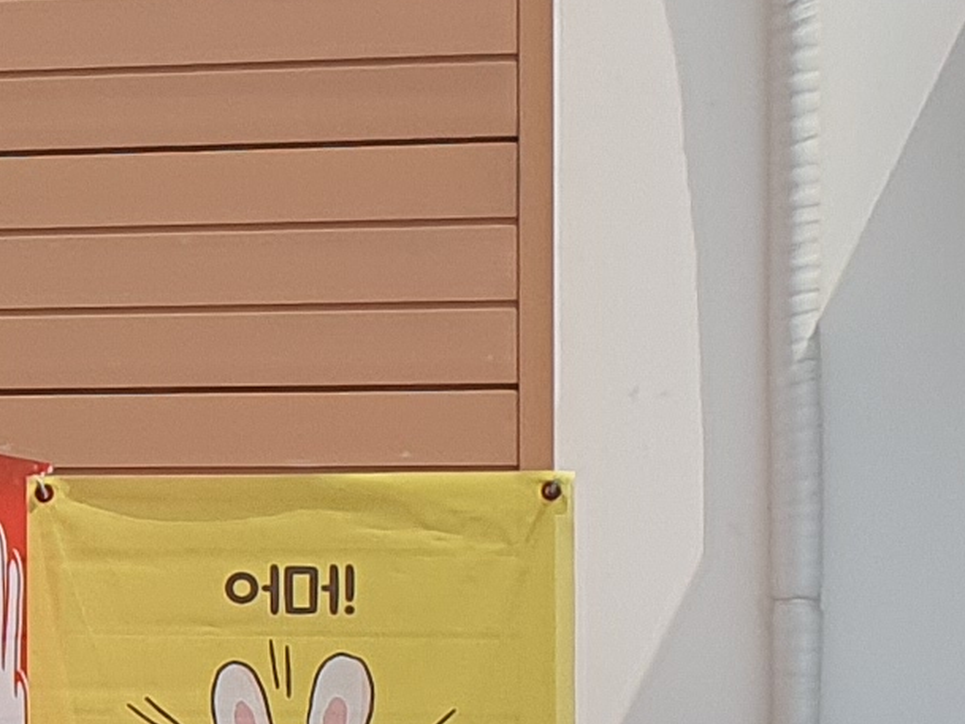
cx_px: -1147
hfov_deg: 10.3
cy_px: 523
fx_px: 4796
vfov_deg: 8.6
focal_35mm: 172
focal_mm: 4.3
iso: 50
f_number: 2.4
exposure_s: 1/1832
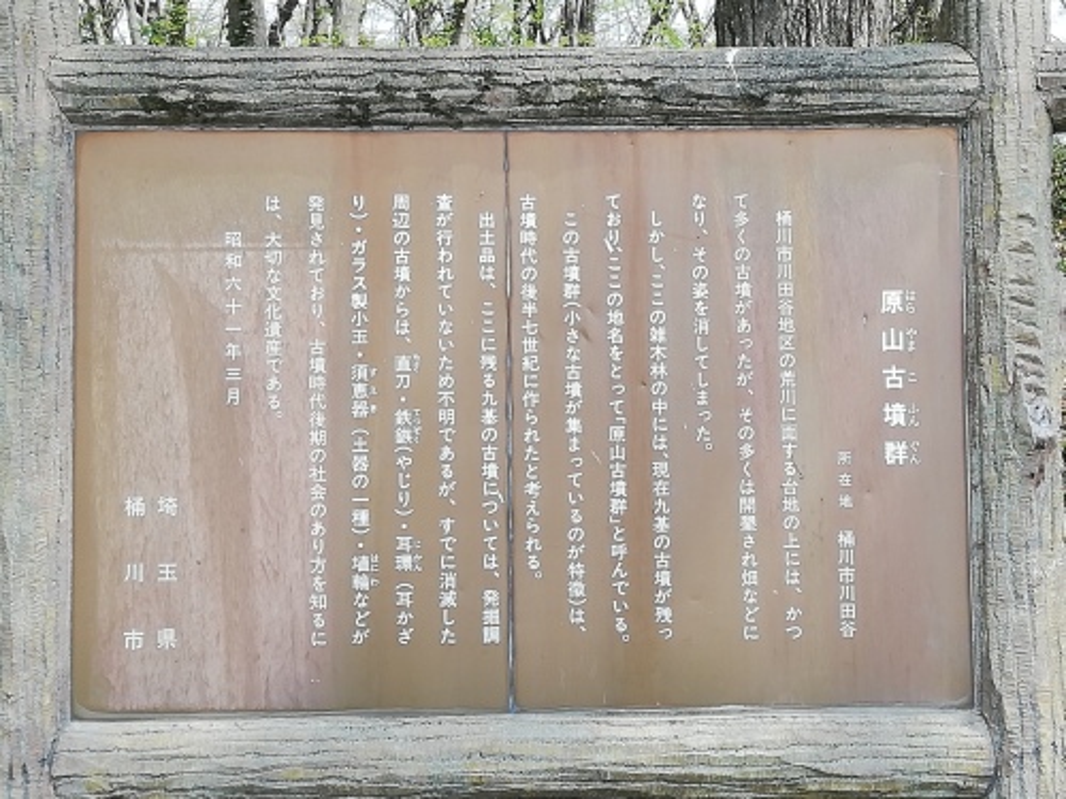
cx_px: 533
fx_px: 2310
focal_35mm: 75
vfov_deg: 19.6
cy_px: 400
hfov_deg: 26.0
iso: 50
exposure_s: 1/253
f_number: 2.2
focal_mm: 3.81
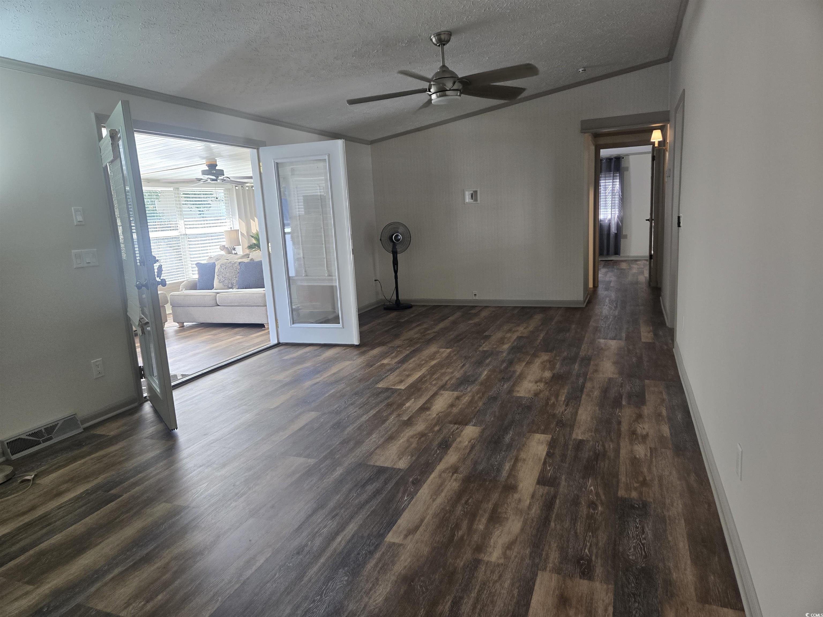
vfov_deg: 58.9
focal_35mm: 23
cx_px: 412
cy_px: 308
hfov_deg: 73.9
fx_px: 547
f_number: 1.8
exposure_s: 1/120
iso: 125
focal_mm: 5.4
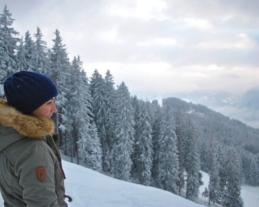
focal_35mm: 38
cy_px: 102
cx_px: 113
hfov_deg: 47.8
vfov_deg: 39.2
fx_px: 291
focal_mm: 22
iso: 200
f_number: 4.5
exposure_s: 1/80
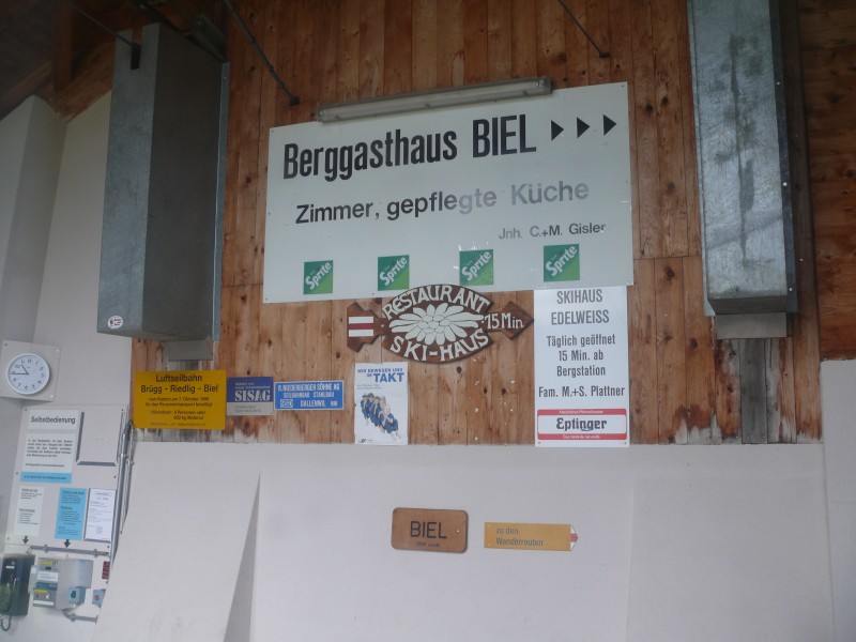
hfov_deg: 52.6
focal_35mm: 35
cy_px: 321
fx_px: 865
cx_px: 428
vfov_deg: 40.7
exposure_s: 1/100
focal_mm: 7.4
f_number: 2.8
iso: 100
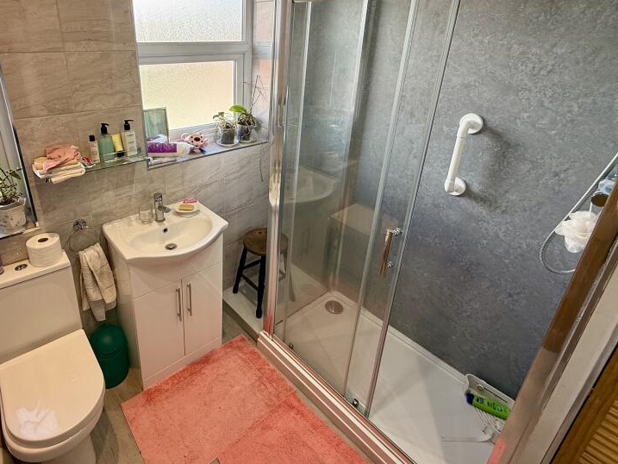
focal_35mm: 20
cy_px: 178
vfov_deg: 65.1
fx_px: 357
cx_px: 239
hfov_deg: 80.5
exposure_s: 1/99
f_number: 2.2
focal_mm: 2.22
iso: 100
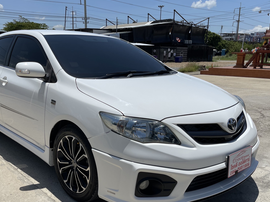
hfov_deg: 52.4
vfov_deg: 40.5
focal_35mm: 35
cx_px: 112
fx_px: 273
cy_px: 120
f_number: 1.6
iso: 32
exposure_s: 1/8547
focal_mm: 5.1
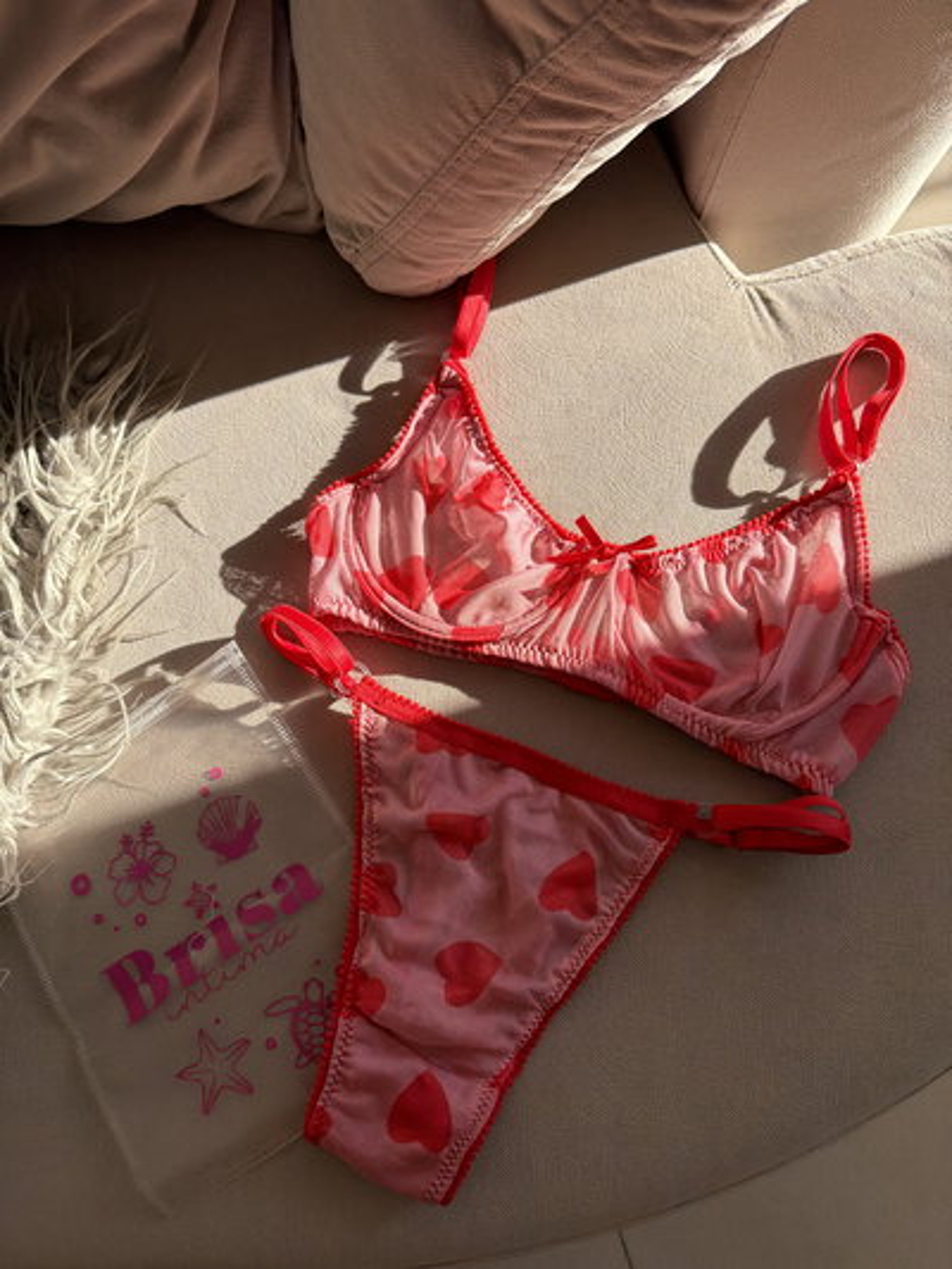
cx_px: 476
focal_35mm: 24
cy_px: 634
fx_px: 880
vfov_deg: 71.6
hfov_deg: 56.8
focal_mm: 6.76
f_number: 1.78
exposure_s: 1/8130
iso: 320
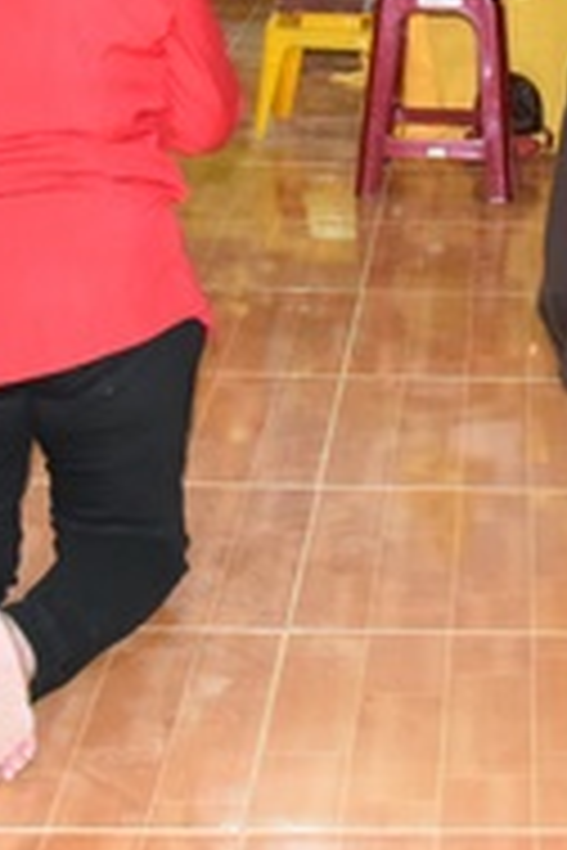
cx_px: 675
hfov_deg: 13.0
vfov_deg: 19.4
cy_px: 72
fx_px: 2433
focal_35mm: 103
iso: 11400
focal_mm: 30
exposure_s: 1/80
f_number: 6.3
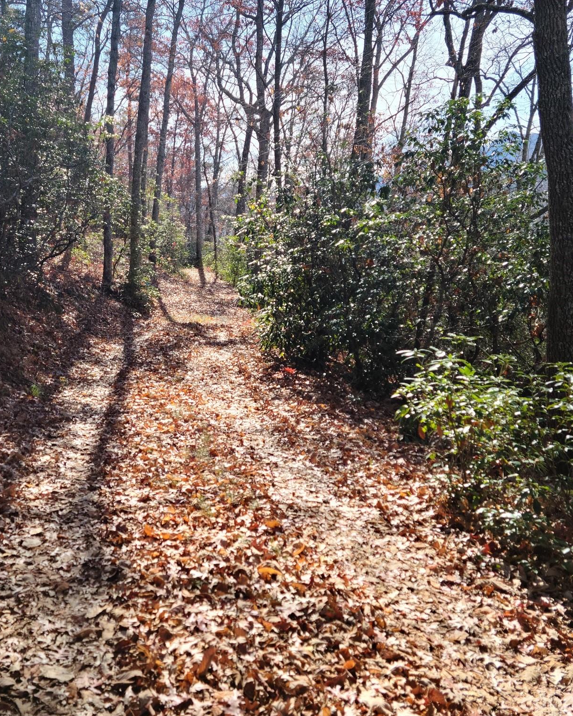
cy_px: 363
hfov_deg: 39.5
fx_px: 784
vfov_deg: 49.1
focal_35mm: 37
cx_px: 177
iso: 25
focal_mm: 5.9
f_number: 2
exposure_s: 1/309
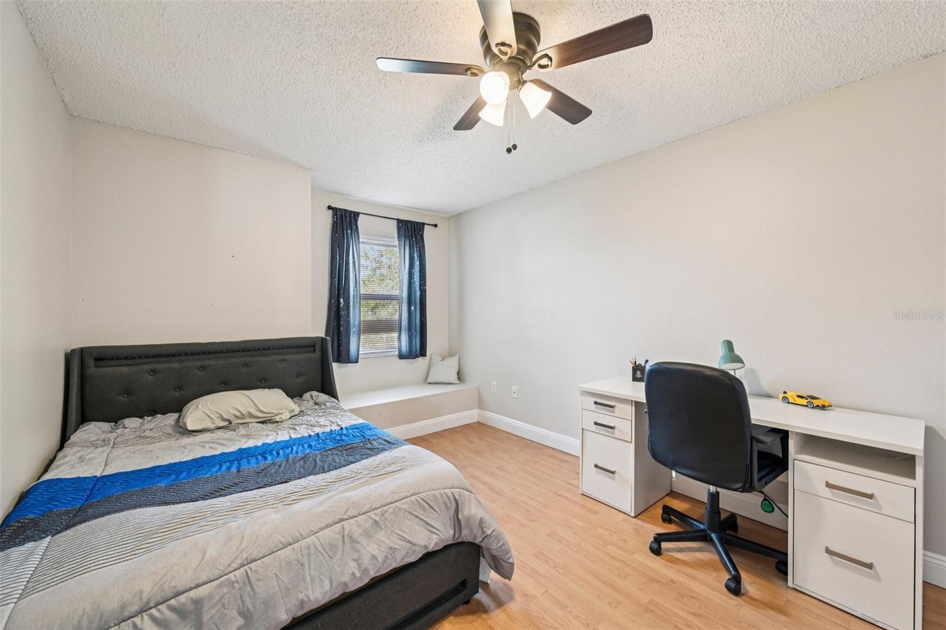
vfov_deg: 81.2
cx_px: 473
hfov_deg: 104.3
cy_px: 315
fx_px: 368
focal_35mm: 14
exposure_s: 1/10
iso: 400
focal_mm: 14
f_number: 8
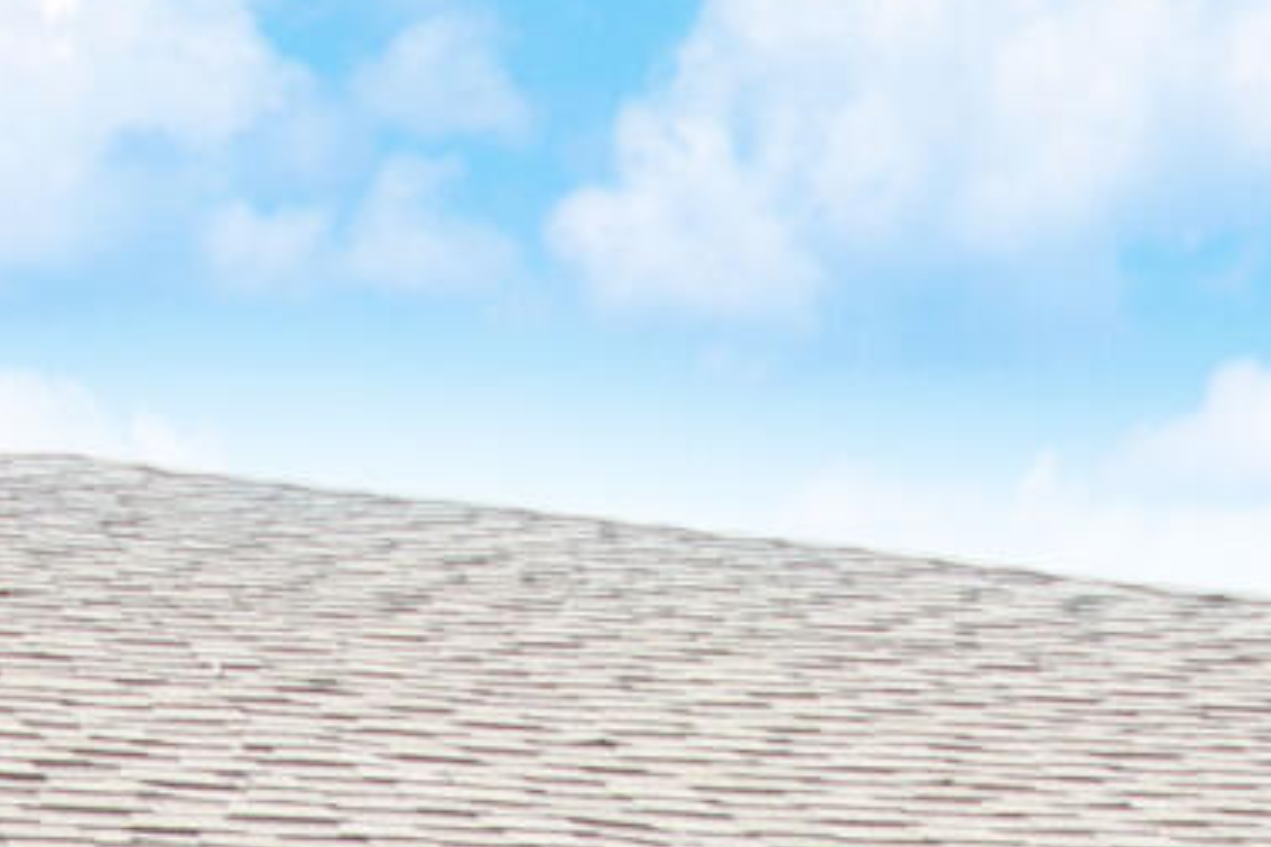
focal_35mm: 143
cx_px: 457
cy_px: 3023
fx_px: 5048
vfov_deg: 7.6
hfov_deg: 14.3
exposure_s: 1/100
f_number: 5.6
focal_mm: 12
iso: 100
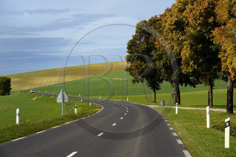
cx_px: 118
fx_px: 819
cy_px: 78
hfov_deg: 16.4
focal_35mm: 125
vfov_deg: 10.9
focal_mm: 125
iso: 200
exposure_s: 1/250
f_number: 11
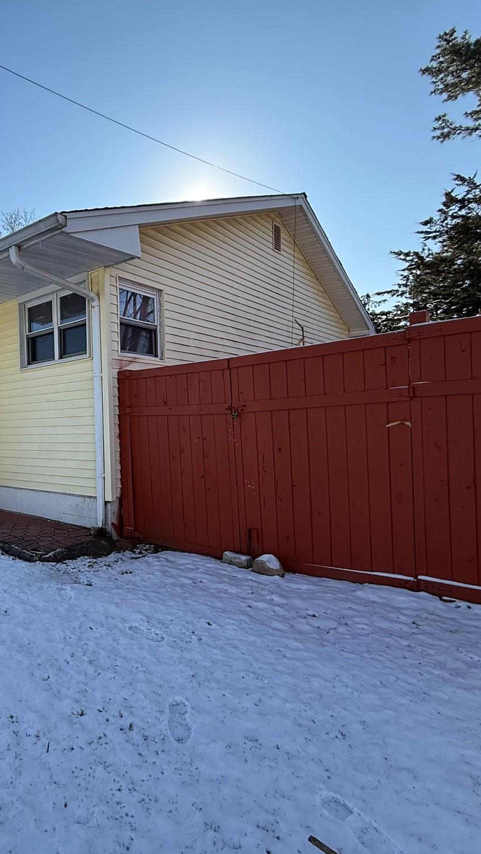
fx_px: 476
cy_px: 435
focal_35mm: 21
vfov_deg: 83.8
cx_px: 33
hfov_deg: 47.3
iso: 50
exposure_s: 1/901
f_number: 2.2
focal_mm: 2.22
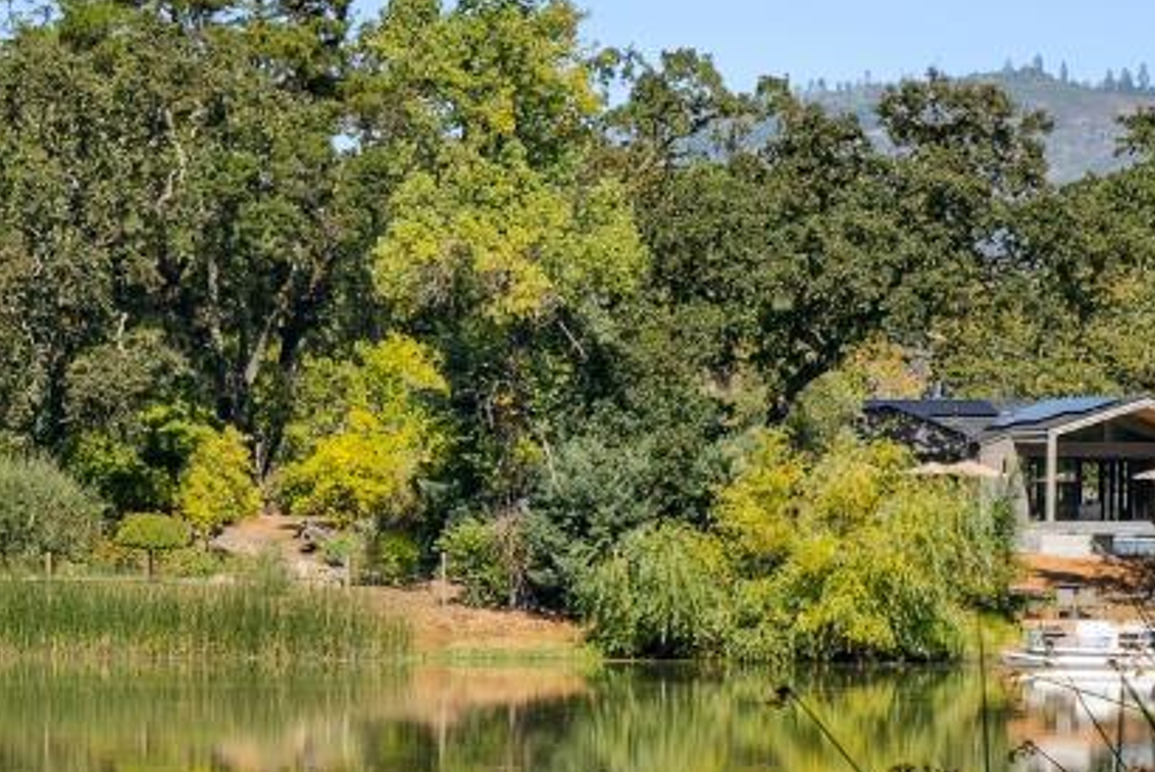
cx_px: -501
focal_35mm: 201
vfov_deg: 6.8
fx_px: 6453
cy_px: 507
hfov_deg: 10.0
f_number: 8
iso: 400
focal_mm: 55
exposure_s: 1/500
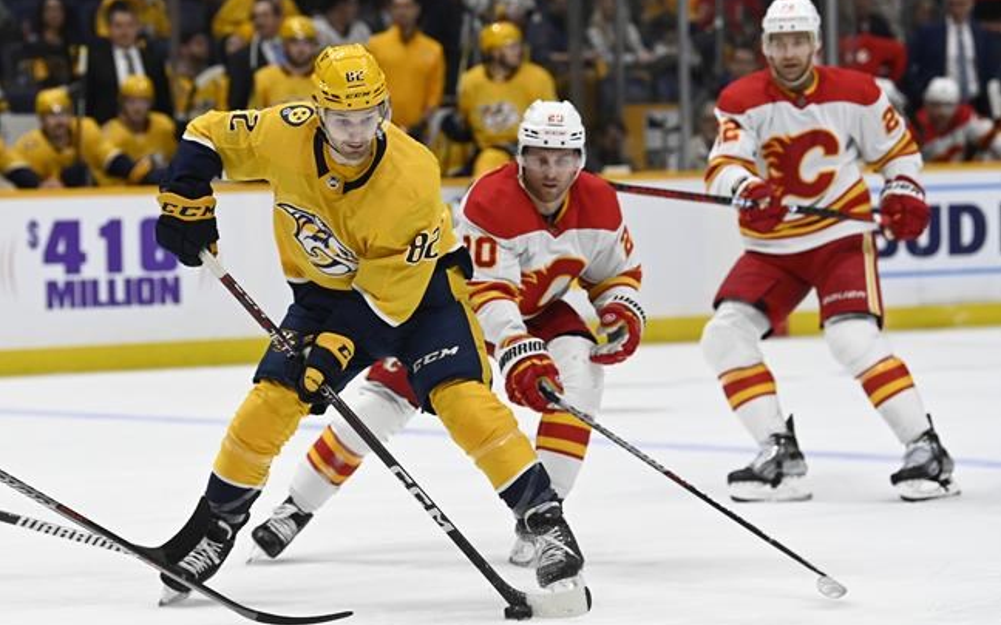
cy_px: 316
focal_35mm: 138
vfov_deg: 9.5
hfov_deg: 15.1
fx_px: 3765
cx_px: 500
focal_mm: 135
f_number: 4
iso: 5000
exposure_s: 1/3200
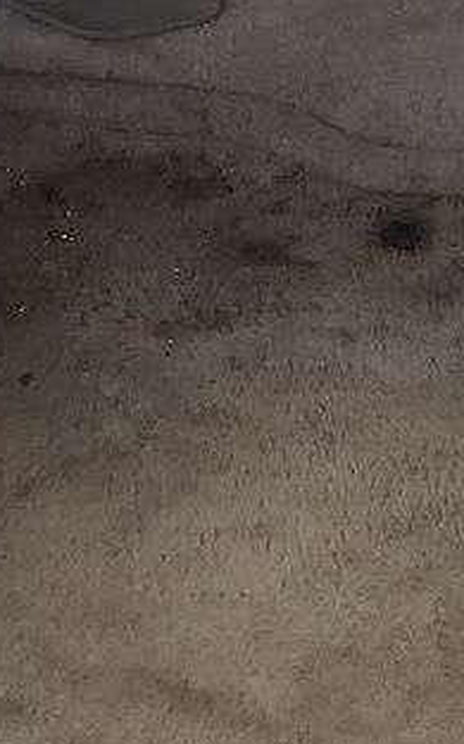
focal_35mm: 141
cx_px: 1530
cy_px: -478
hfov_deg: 7.7
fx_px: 2859
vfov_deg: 13.7
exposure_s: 1/238
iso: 50
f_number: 1.5
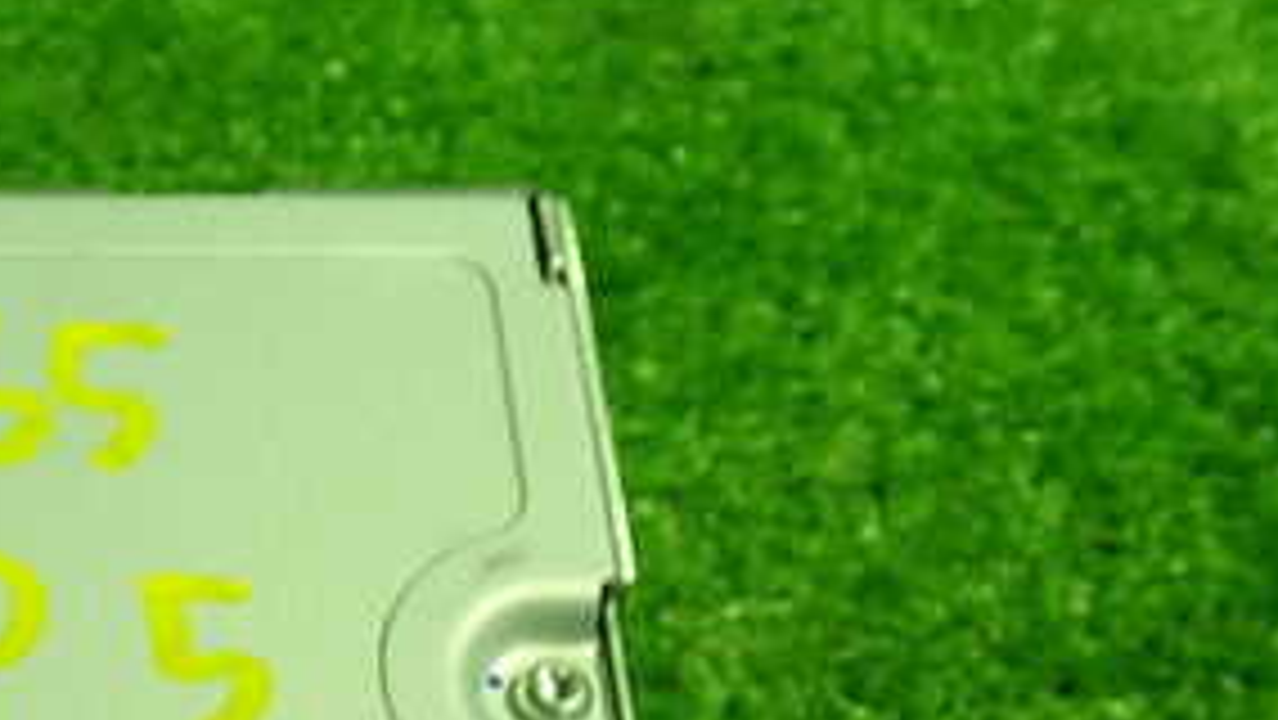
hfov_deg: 28.8
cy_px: 662
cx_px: 18
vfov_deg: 17.2
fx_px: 2339
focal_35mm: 69
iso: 200
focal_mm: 5.4
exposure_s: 1/30
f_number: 2.3
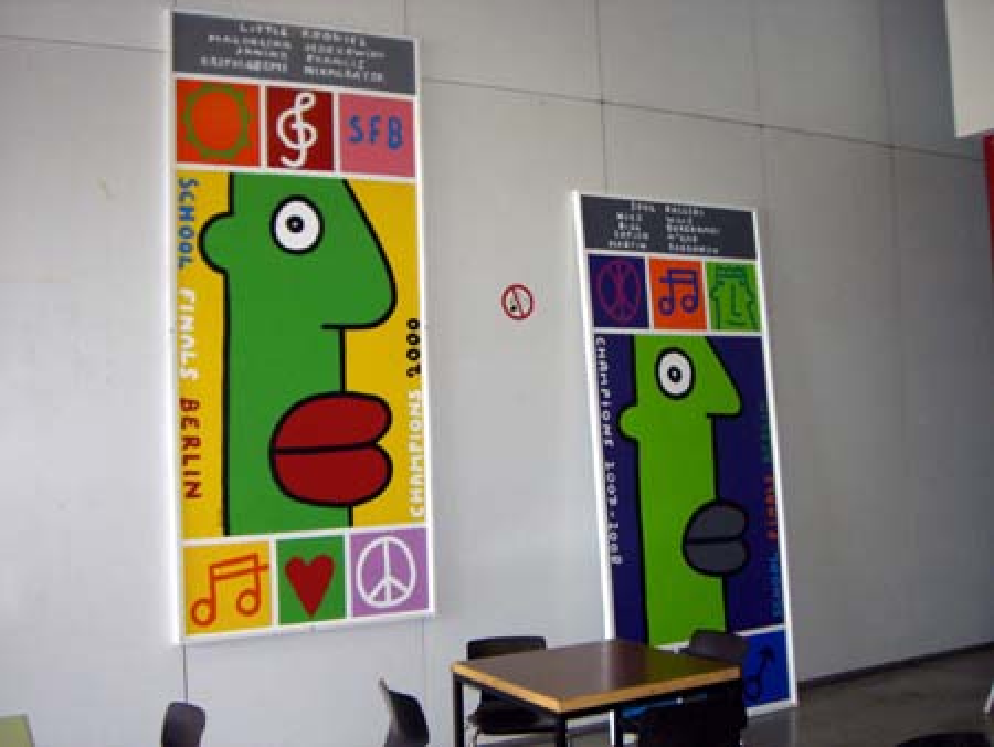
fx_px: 1092
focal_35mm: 38
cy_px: 374
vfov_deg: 37.8
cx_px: 497
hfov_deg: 49.0
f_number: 2.7
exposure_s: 1/60
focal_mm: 6.2
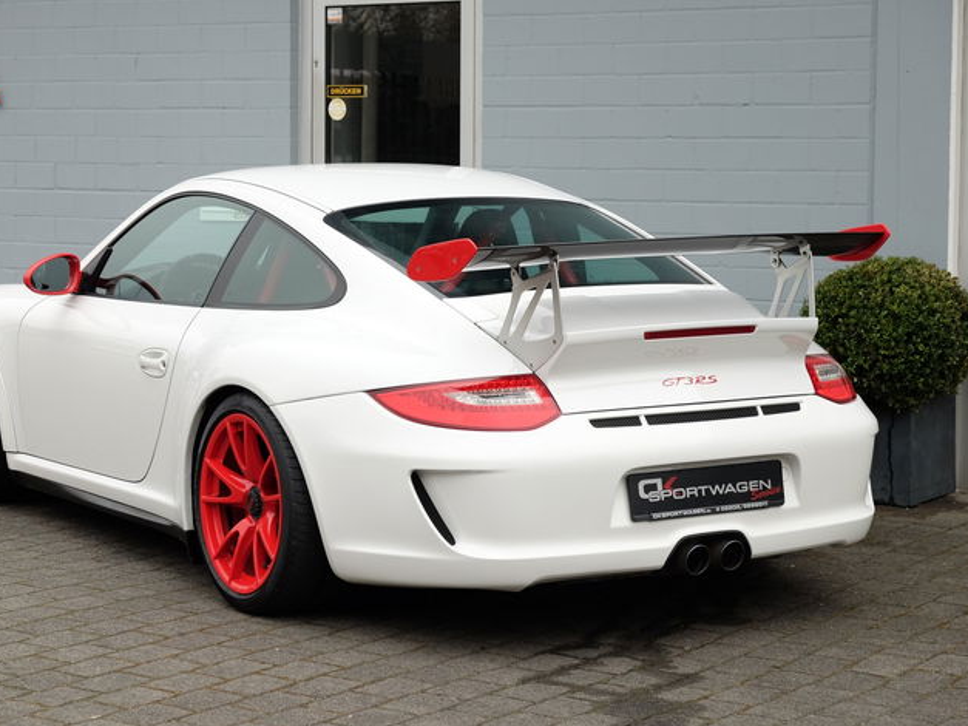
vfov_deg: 15.9
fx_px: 2600
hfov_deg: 21.1
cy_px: 344
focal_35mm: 93
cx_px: 388
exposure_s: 1/150
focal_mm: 52.7
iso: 200
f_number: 5
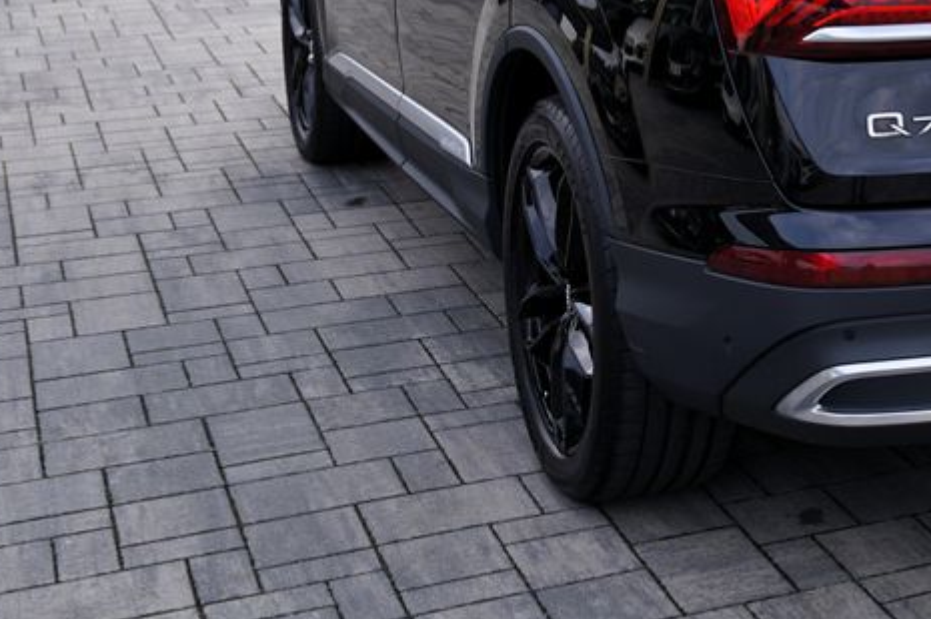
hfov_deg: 24.9
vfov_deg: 17.2
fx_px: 1989
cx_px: 963
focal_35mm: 77
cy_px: -30
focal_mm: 35
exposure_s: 1/100
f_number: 4.5
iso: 100
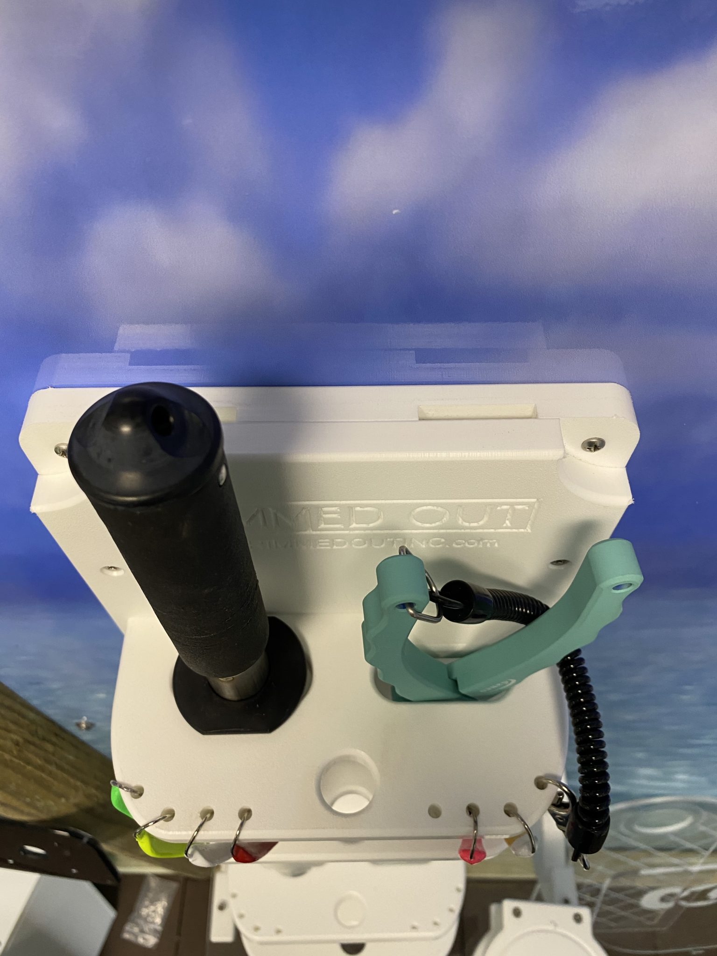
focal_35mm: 26
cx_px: 358
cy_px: 478
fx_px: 718
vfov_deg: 67.3
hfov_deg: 53.1
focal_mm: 4.25
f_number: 1.8
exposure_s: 1/60
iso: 160
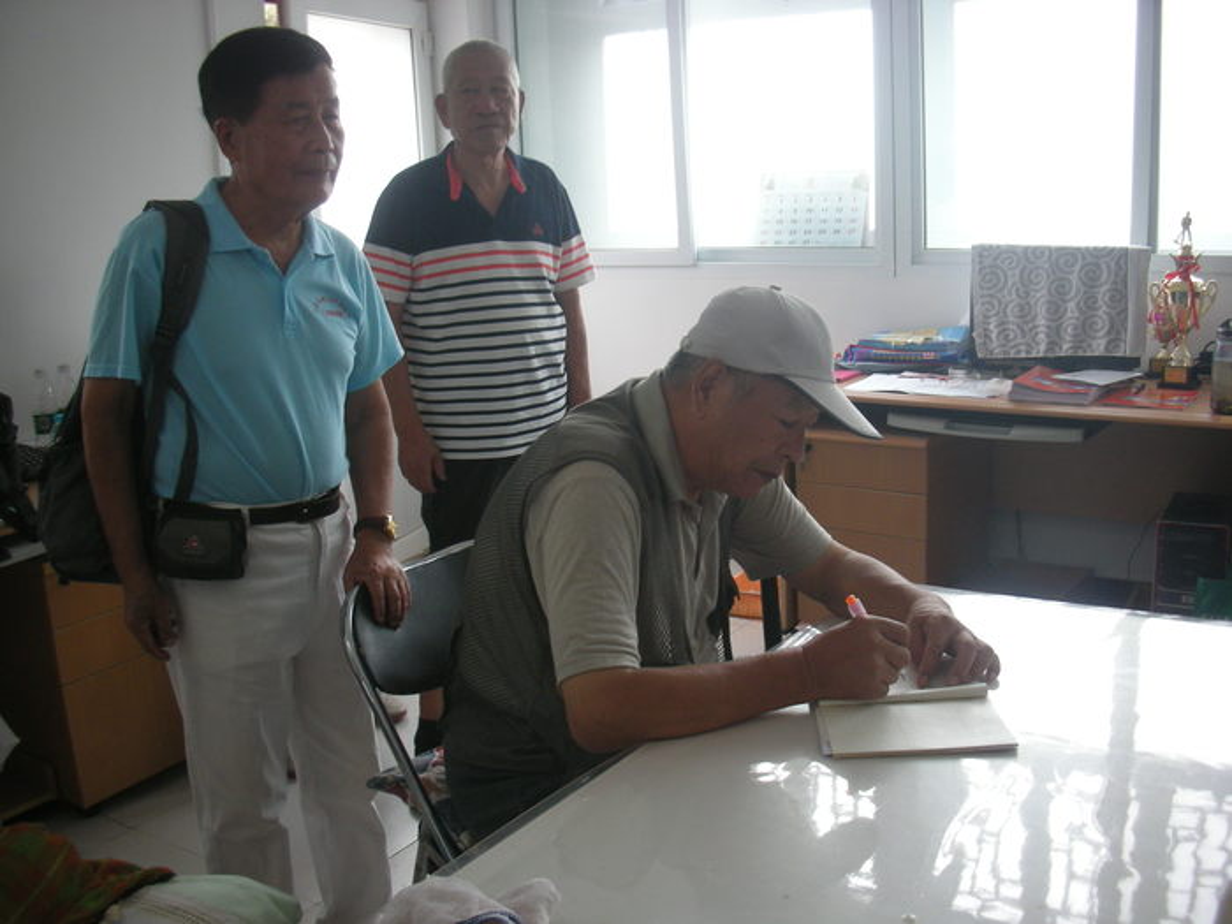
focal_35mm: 35
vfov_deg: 40.7
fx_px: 1246
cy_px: 462
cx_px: 616
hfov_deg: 52.6
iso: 55
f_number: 2.8
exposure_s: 1/30
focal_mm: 5.8
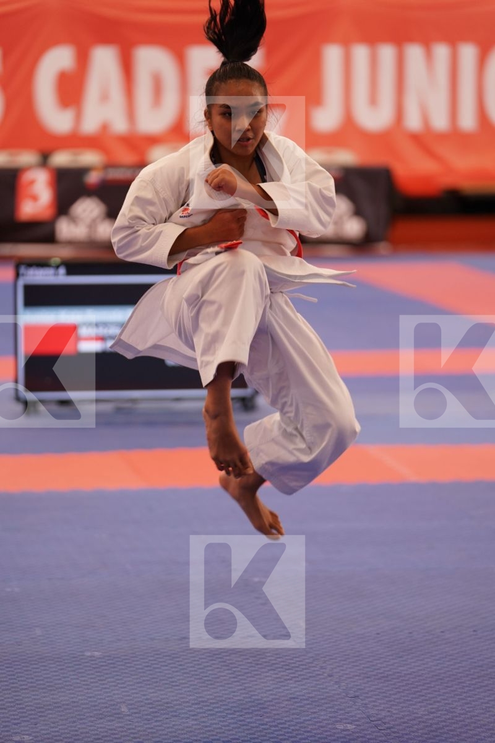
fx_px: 2949
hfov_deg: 9.6
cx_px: 248
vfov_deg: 14.3
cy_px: 372
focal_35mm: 143
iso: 1000
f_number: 2.8
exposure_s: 1/500
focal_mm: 143
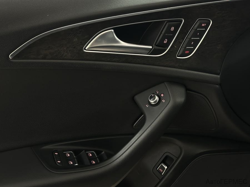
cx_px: 125
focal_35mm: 48
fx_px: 347
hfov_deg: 39.7
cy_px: 94
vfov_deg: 30.3
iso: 200
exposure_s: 1/33
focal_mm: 6.86
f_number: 1.78
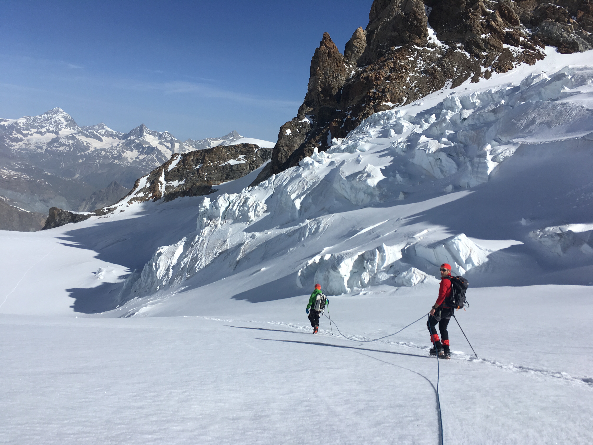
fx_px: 497
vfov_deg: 48.2
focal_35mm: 29
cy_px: 222
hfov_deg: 61.7
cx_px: 296
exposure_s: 1/3497
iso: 25
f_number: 2.2
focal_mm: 4.15
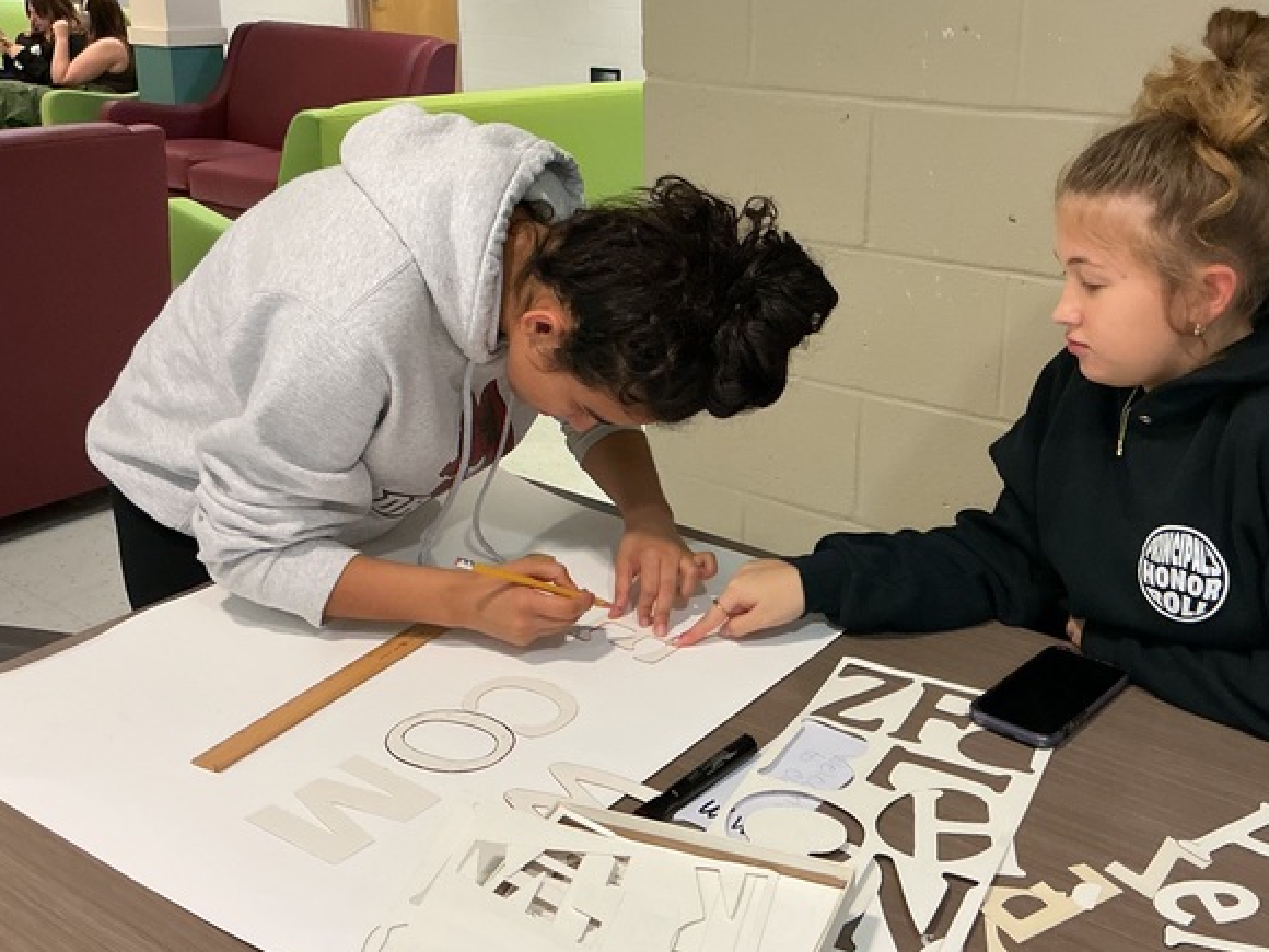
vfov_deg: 35.9
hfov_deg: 46.5
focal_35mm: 40
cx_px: 766
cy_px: 407
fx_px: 1466
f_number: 1.8
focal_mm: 3
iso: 125
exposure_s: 1/60
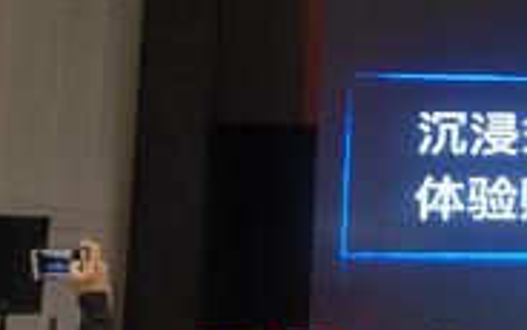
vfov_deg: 11.4
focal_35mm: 114
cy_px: 65
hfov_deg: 16.7
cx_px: 773
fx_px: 1637
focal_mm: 4.35
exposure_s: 1/50
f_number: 1.8
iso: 164
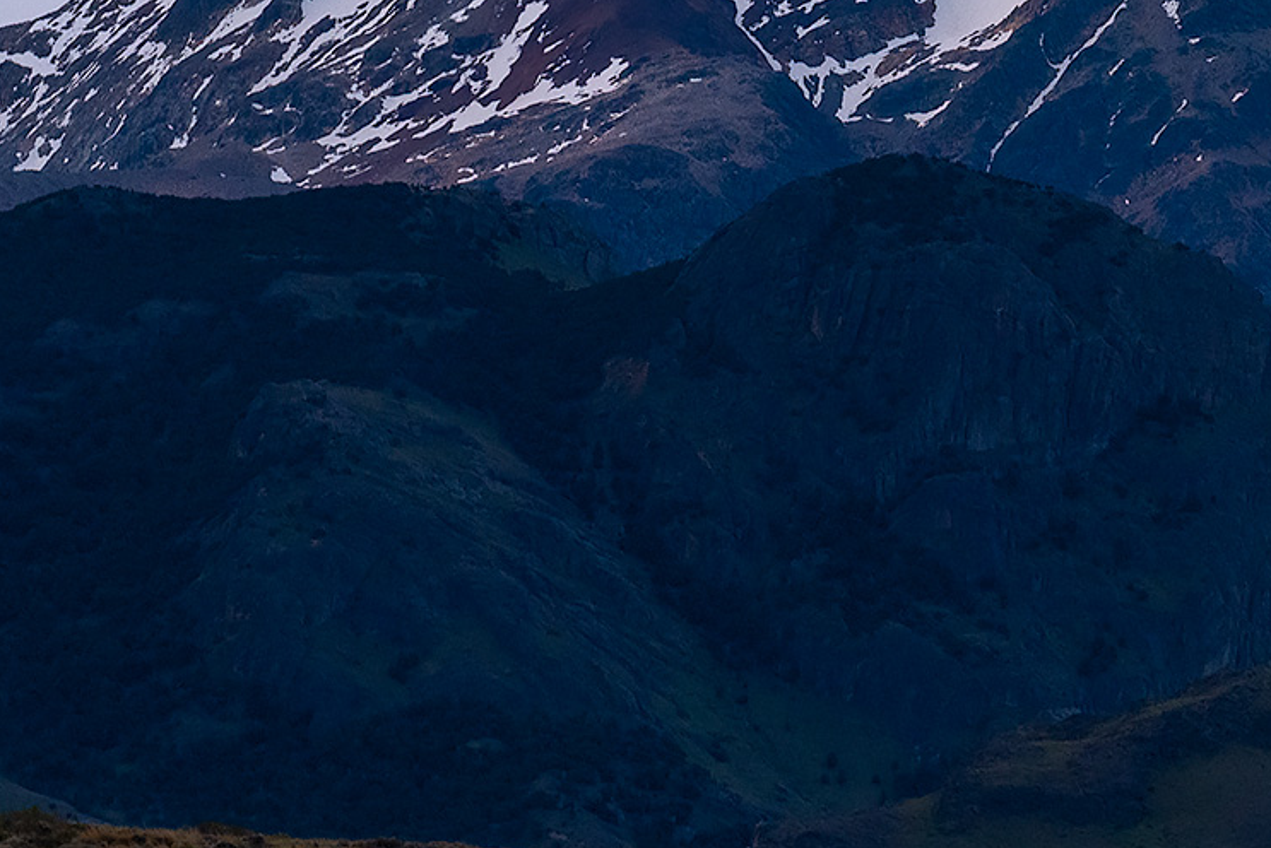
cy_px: 37
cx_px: 1240
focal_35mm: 538
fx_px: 19001
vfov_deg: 2.6
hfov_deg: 3.8
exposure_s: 1/80
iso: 800
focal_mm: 200
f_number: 6.3
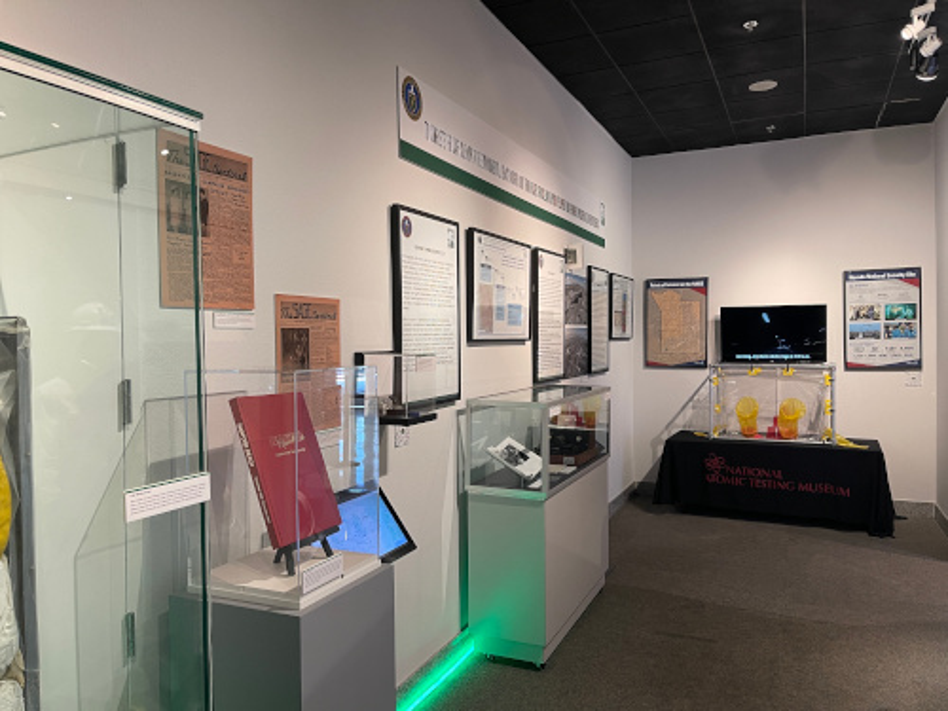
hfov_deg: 67.3
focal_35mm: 26
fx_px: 712
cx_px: 474
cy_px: 356
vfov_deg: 53.1
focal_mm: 5.1
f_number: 1.6
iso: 160
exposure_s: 1/60
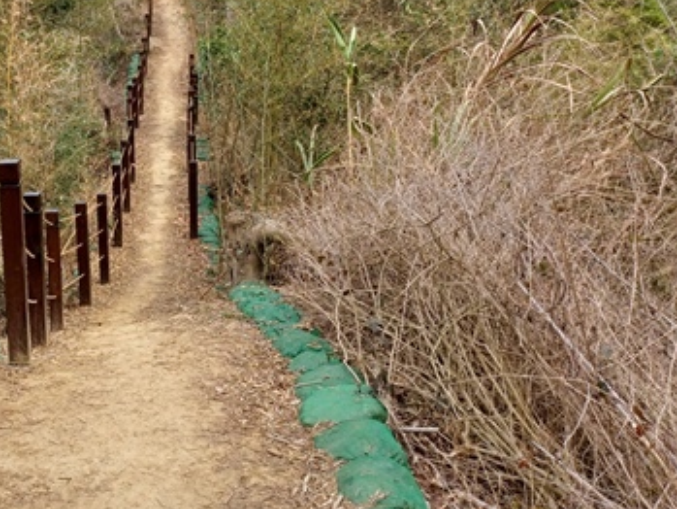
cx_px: 109
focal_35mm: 43
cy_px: 190
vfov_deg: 33.4
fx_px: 841
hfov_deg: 41.4
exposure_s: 1/181
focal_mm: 4.6
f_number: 1.8
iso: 32
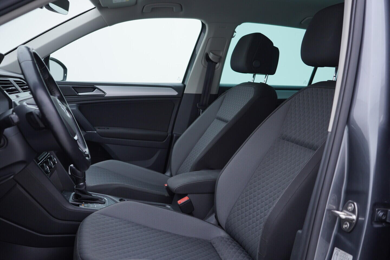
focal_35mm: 36
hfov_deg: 53.1
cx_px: 195
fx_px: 390
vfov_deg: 36.9
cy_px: 130
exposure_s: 1/50
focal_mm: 24
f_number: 3.2
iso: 125
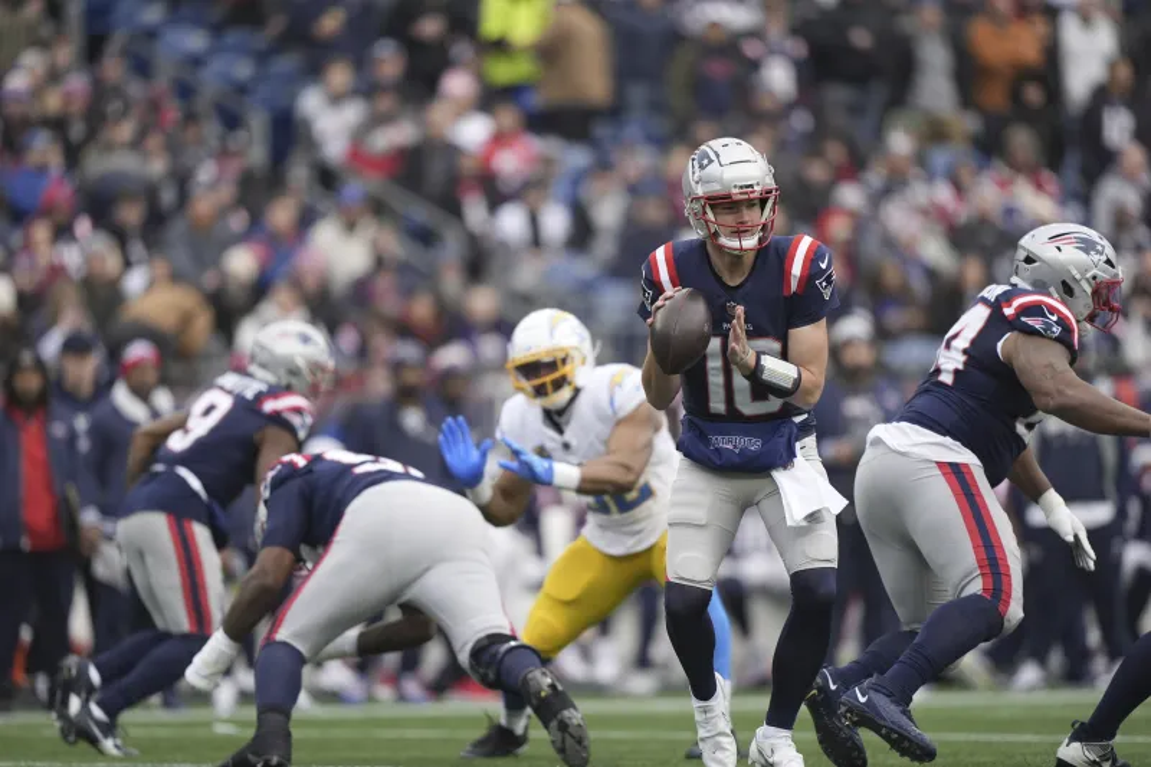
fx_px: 12785
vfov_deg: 3.4
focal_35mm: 400
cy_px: 384
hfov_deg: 5.2
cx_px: 576
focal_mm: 400
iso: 1000
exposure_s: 1/4000
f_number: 2.8
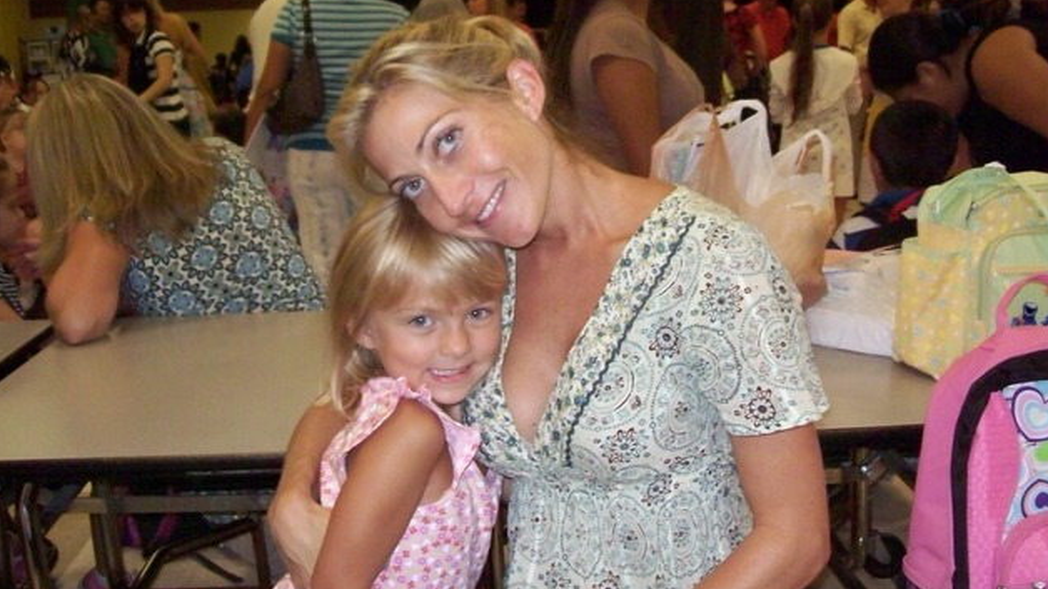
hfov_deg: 50.5
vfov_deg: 29.7
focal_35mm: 40
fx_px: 1111
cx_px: 517
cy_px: 270
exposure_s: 1/64
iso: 160
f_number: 2.7
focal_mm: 6
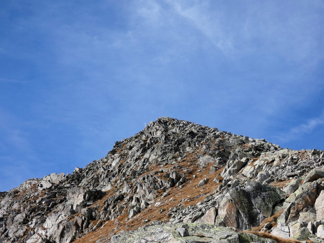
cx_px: 162
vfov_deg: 20.4
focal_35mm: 72
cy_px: 122
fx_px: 674
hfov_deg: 27.0
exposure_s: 1/800
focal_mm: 12.9
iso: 80
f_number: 4.3
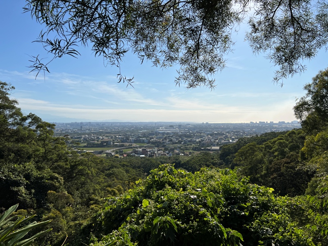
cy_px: 123
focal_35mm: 26
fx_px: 246
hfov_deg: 67.3
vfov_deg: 53.1
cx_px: 164
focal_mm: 5.7
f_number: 1.5
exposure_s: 1/12658
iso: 50
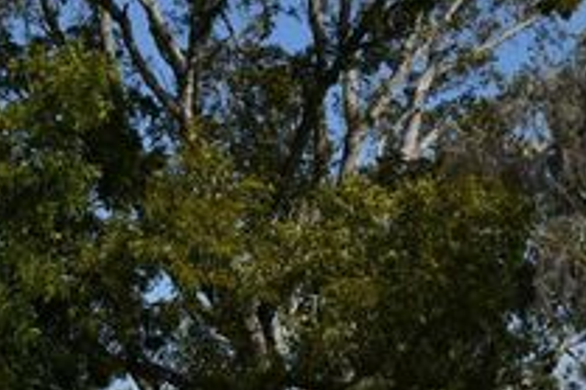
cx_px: 53
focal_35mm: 135
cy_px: 595
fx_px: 2196
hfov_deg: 15.0
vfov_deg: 9.8
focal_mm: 22
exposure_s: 1/400
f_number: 10
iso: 100
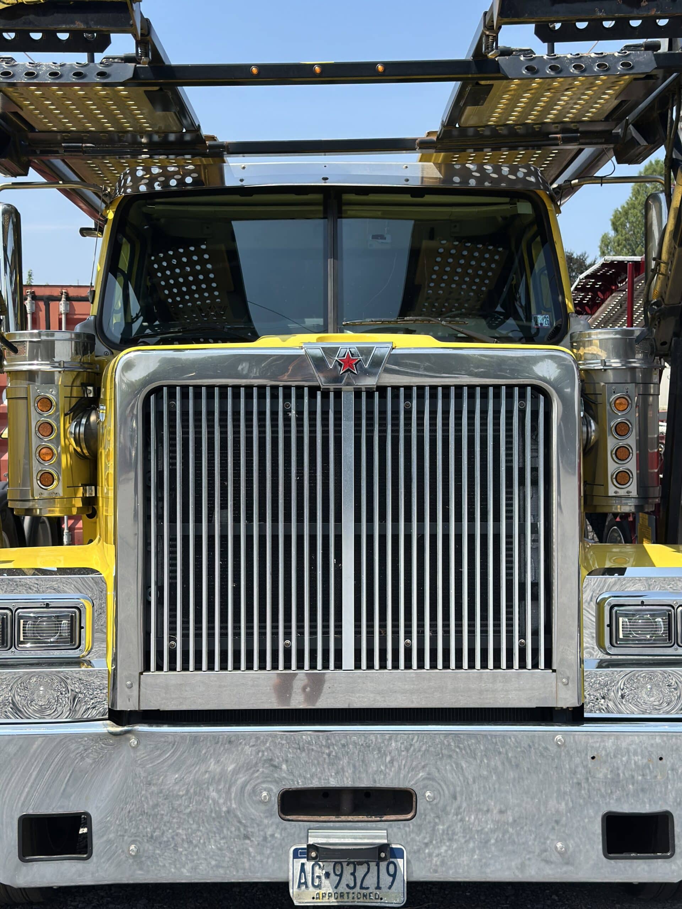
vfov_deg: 39.7
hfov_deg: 30.3
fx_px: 1261
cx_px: 341
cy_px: 454
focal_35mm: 48
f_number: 1.78
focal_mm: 6.86
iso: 80
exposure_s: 1/2890
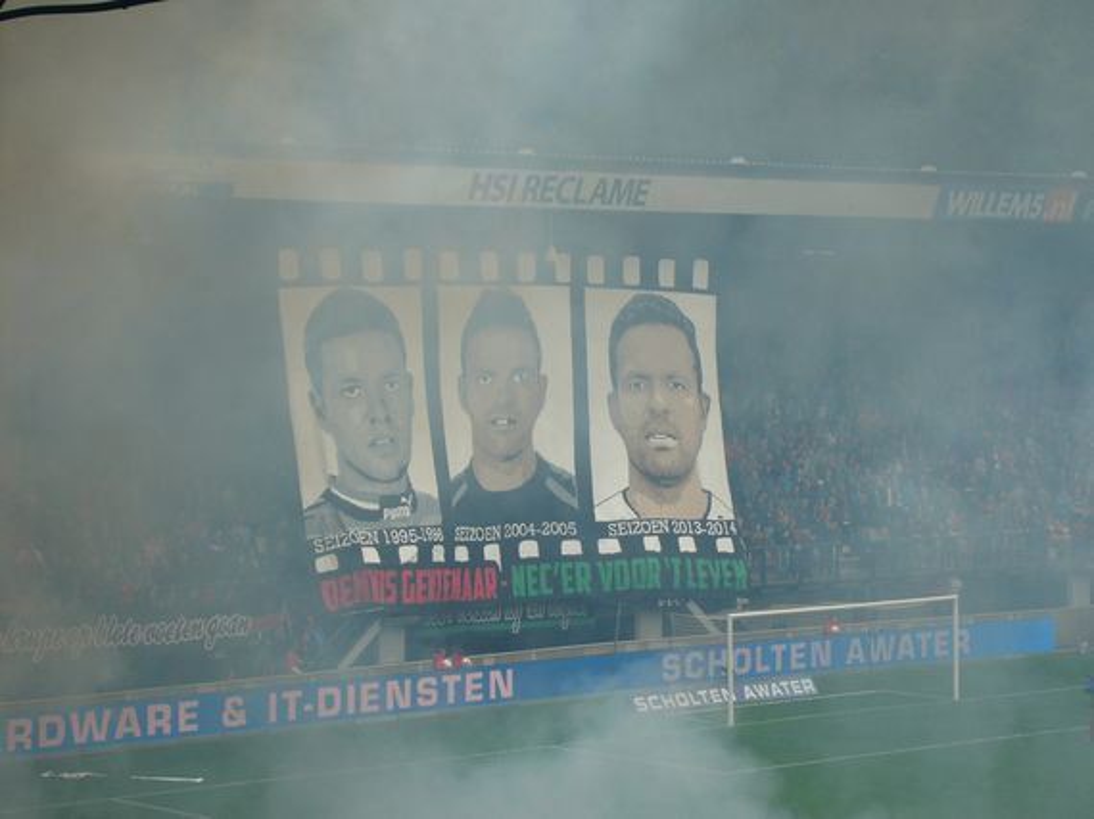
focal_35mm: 105
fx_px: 3317
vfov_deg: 14.1
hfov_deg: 18.7
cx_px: 547
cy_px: 410
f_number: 4.9
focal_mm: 17.4
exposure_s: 1/200
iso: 50
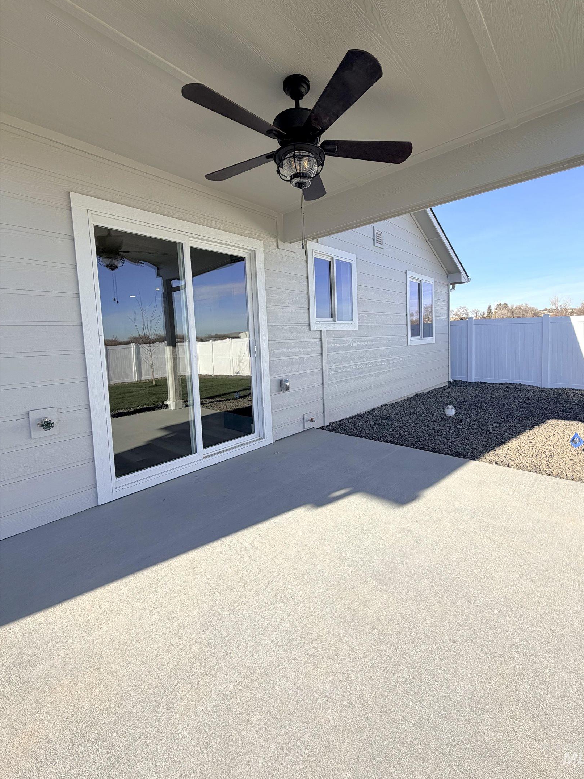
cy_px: 367
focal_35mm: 15
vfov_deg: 98.1
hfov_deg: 81.7
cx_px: 311
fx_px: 337
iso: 32
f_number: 2.2
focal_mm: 2.22
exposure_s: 1/770
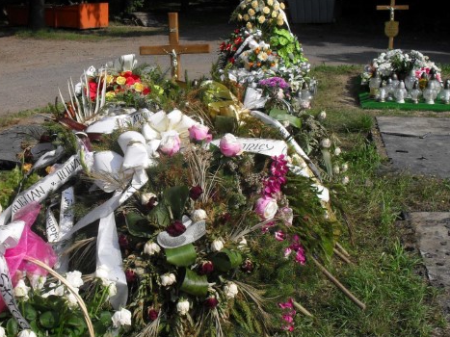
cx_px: 172
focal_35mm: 48
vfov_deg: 30.2
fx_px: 624
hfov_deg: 39.4
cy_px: 179
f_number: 8.4
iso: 100
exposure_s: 1/350
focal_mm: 6.3
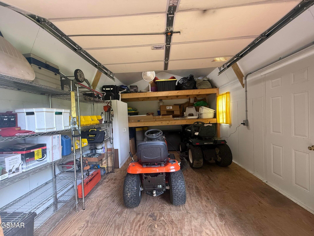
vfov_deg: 85.7
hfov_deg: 102.1
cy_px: 118
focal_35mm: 14
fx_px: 127
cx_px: 157
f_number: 2.2
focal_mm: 2.22
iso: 250
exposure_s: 1/99
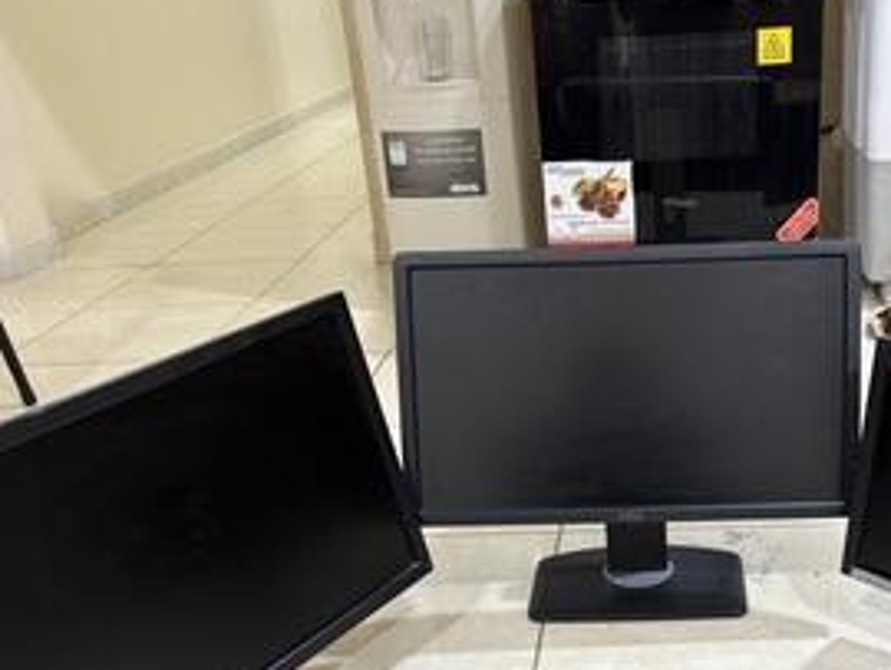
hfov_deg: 42.3
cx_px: 596
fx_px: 1134
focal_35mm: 44
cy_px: 520
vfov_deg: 32.2
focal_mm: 5.96
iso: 200
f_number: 1.6
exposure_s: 1/60
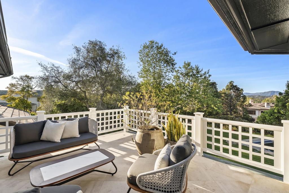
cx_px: 144
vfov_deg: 73.8
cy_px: 96
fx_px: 129
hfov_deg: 96.7
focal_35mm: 16
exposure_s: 1/80
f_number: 8
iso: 500
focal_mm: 16
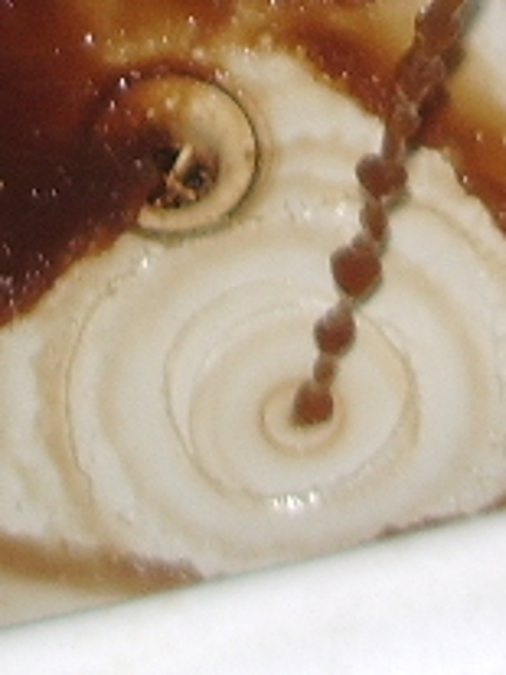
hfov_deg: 8.6
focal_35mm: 173
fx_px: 3375
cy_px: -489
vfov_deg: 10.8
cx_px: 209
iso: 50
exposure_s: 1/40
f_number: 2.6
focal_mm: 5.8
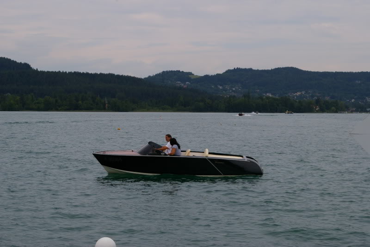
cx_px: 185
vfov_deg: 16.5
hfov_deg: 24.6
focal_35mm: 82
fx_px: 848
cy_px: 124
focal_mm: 55
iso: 200
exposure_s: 1/350
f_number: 11
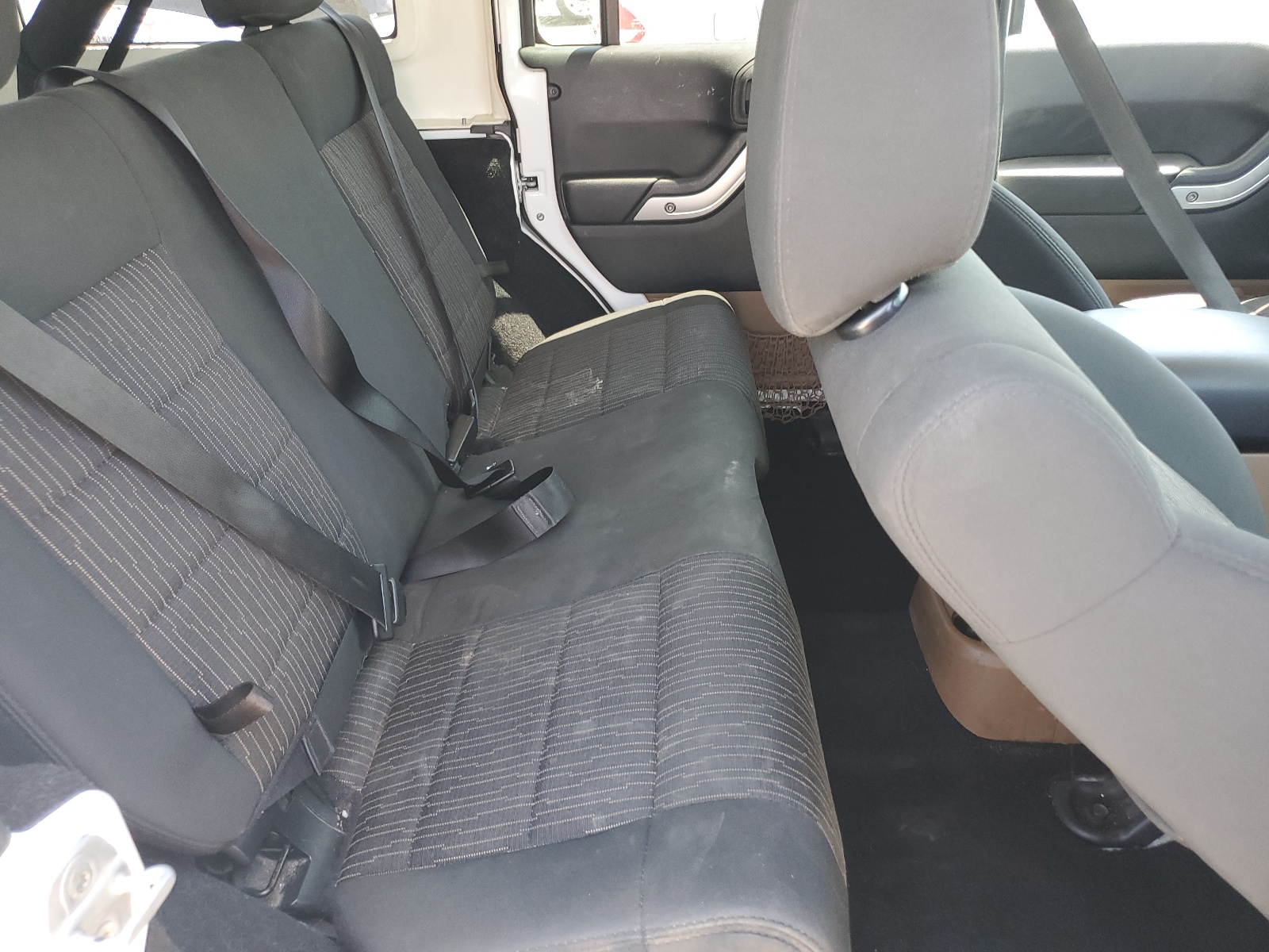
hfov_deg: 67.3
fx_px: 953
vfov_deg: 53.1
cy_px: 476
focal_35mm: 26
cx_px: 634
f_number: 1.5
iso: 81
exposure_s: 1/60.2
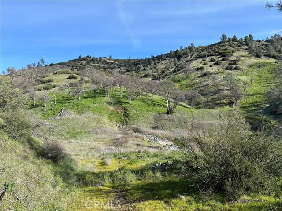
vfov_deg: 56.8
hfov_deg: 71.6
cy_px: 106
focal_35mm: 24
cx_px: 141
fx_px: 196
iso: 80
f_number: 1.78
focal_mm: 6.86
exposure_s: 1/2732
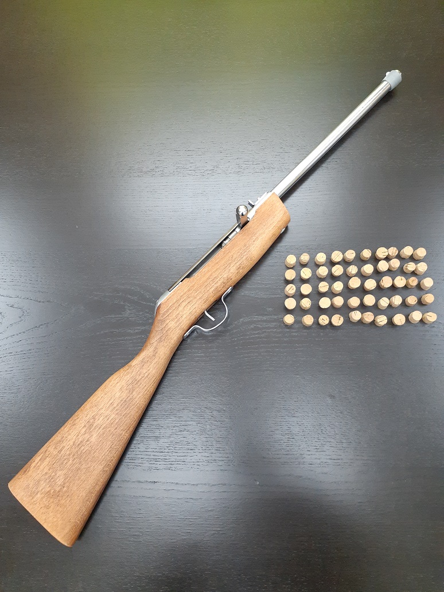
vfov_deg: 65.3
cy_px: 296
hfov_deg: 51.4
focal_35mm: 27
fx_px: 462
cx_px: 222
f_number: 1.9
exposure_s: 1/50
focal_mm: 3.6
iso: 250
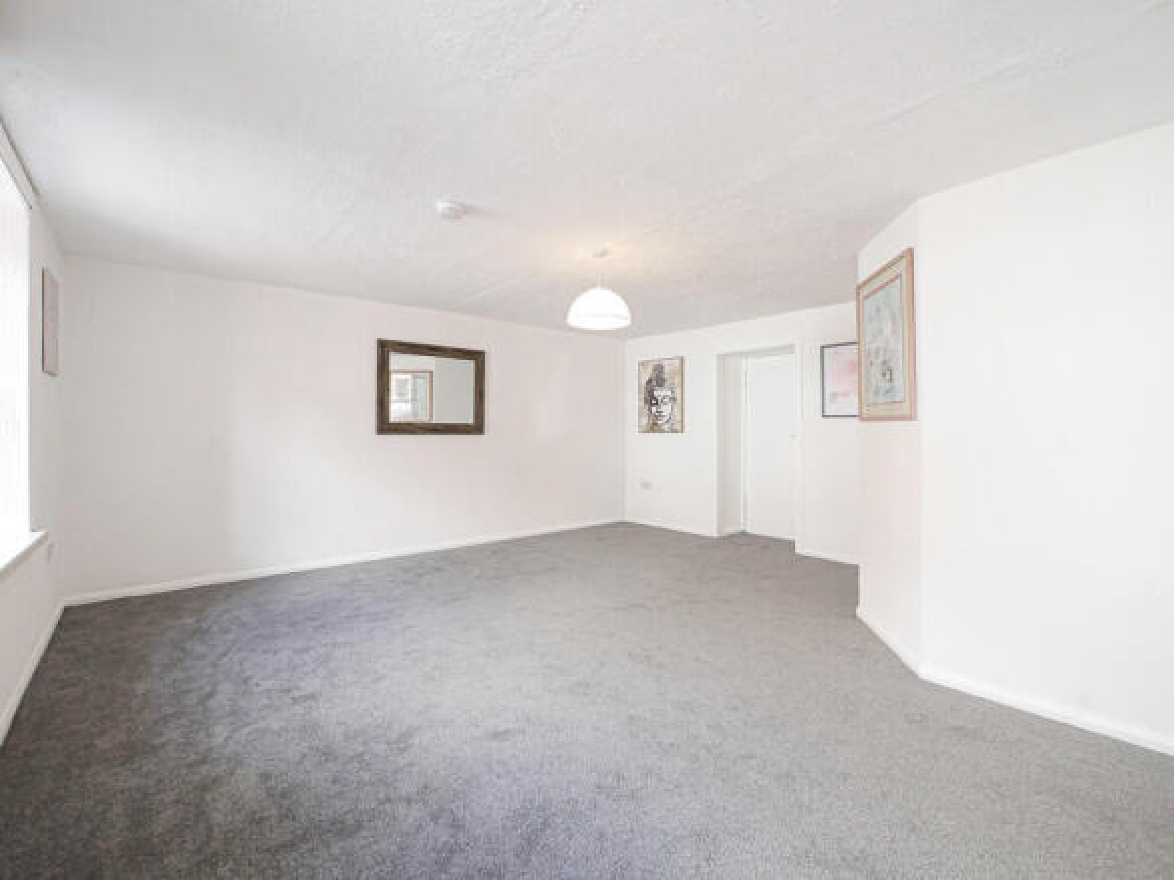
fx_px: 475
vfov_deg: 85.7
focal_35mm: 14
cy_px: 440
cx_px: 587
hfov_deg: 102.1
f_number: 4
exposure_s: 1/60
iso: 800
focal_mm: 7
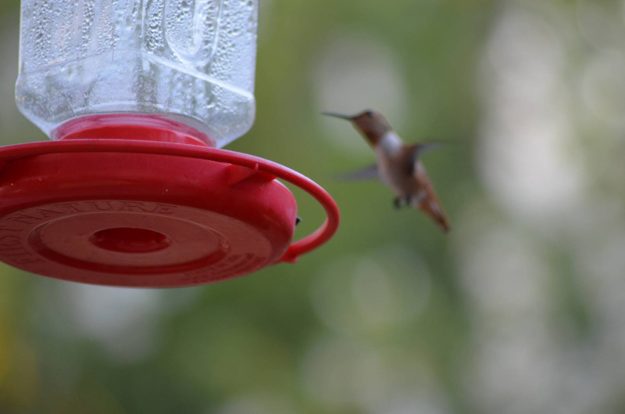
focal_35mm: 292
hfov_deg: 7.1
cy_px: 207
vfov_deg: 4.7
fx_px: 5068
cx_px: 312
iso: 800
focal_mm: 195
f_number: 4.8
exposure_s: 1/640
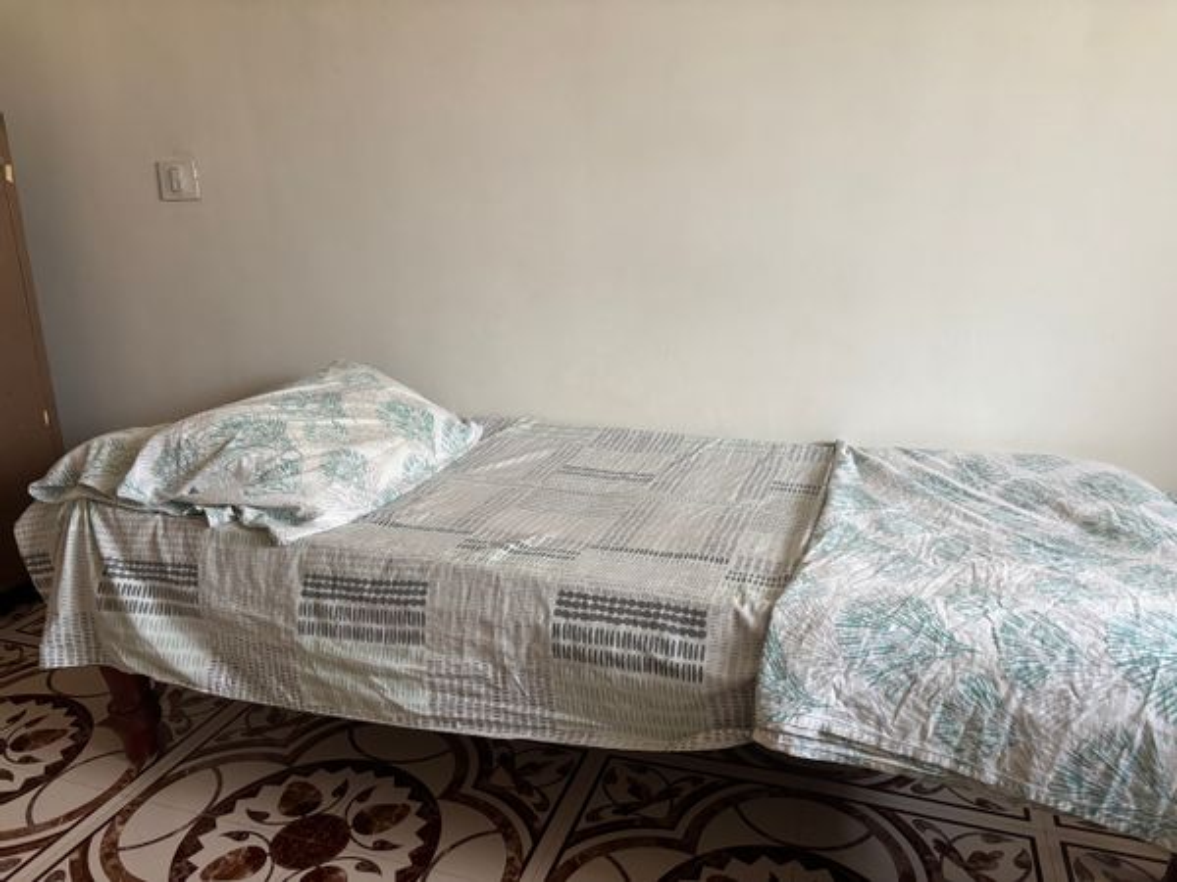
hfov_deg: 67.3
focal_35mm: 26
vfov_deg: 53.1
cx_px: 588
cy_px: 441
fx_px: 884
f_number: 1.6
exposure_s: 1/60
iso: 250
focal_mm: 5.96
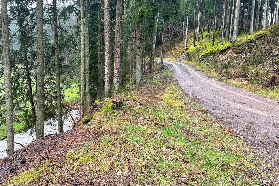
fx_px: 217
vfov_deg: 46.4
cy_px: 93
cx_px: 138
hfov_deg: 65.5
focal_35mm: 28
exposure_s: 1/121
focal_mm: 4.2
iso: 64
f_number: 1.6
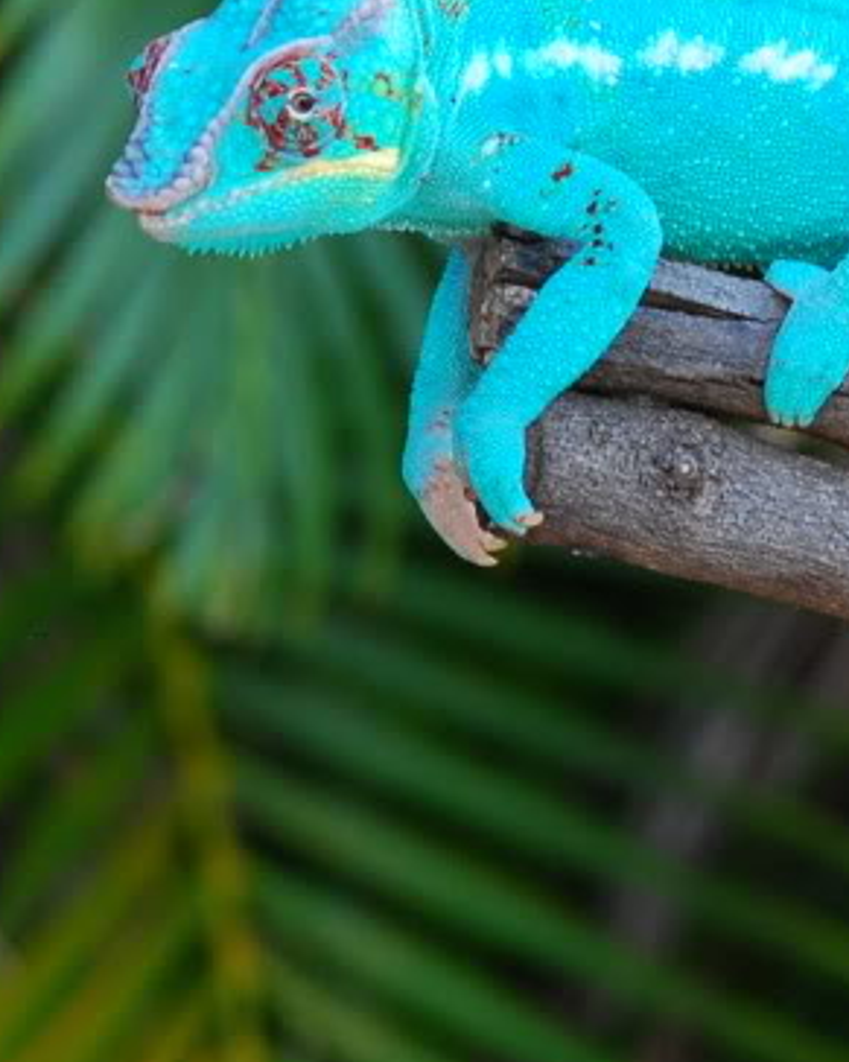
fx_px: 13082
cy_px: 121
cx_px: 1215
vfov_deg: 4.6
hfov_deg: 3.7
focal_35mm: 416
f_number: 7.1
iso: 400
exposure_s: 1/125
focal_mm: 105
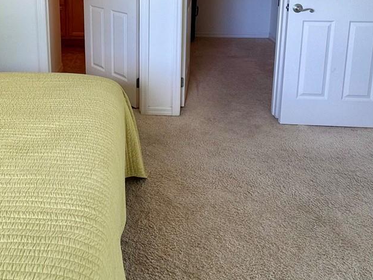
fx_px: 388
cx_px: 103
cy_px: 9
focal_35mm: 36
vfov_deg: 36.3
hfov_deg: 49.7
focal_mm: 2.22
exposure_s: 1/60
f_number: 2.2
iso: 80
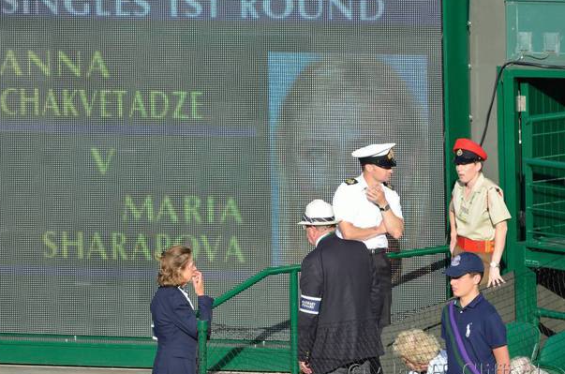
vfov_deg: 2.1
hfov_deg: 3.2
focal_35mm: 644
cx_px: 239
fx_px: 10083
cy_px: 178
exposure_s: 1/500
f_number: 5.6
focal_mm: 370
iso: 160
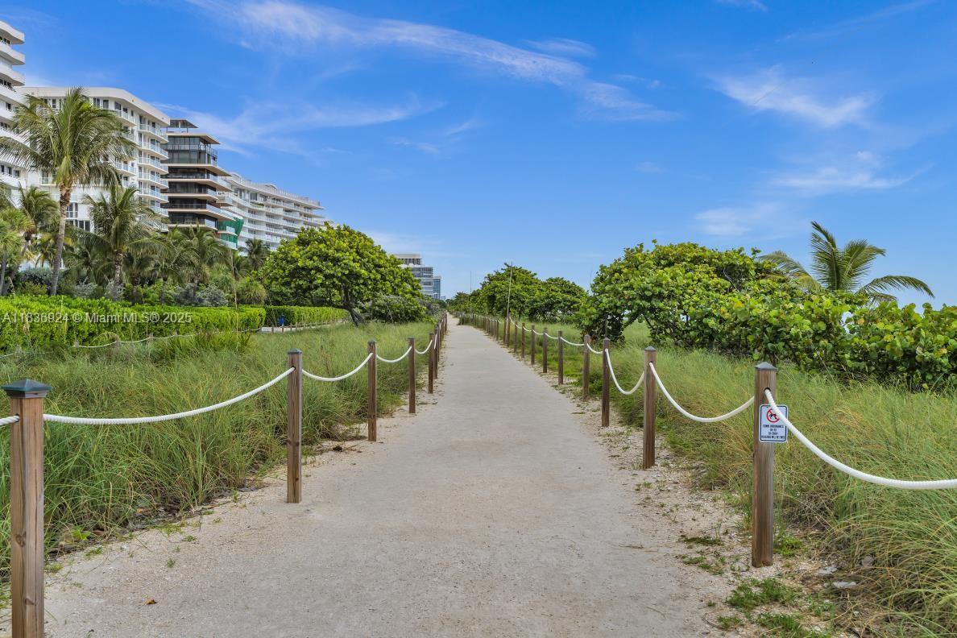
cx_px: 478
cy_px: 319
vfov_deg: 37.9
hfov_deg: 54.4
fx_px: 930
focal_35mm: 35
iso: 200
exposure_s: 1/640
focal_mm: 35
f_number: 8
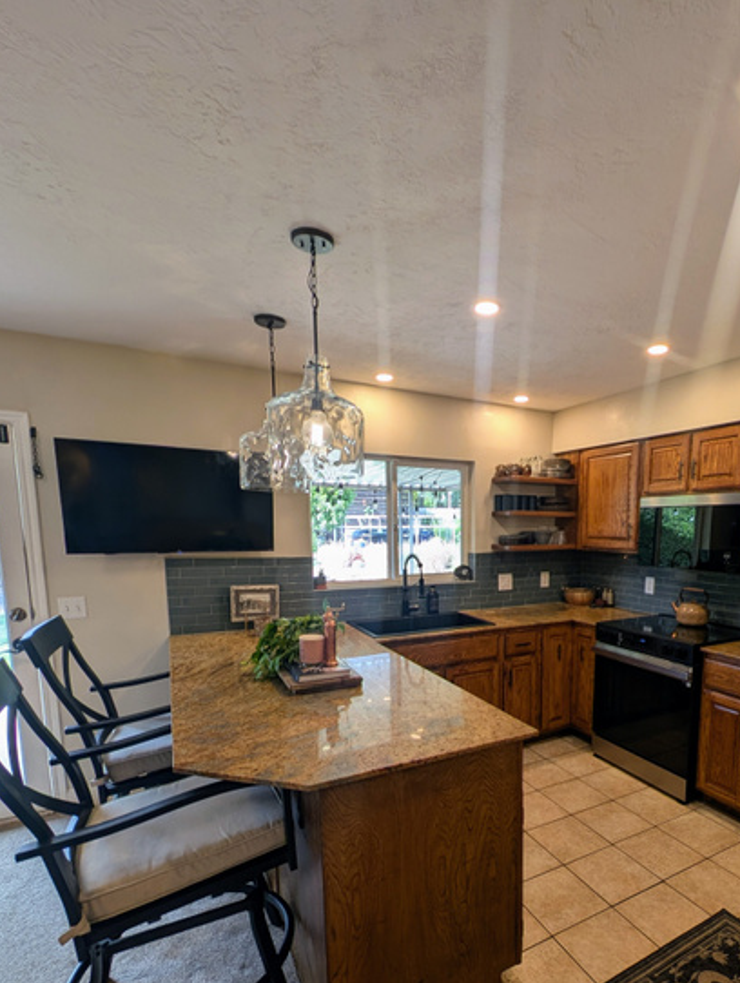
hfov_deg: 72.8
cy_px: 595
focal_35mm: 17
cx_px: 488
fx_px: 483
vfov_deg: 89.7
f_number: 1.95
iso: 53
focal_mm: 2.23
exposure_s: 1/60
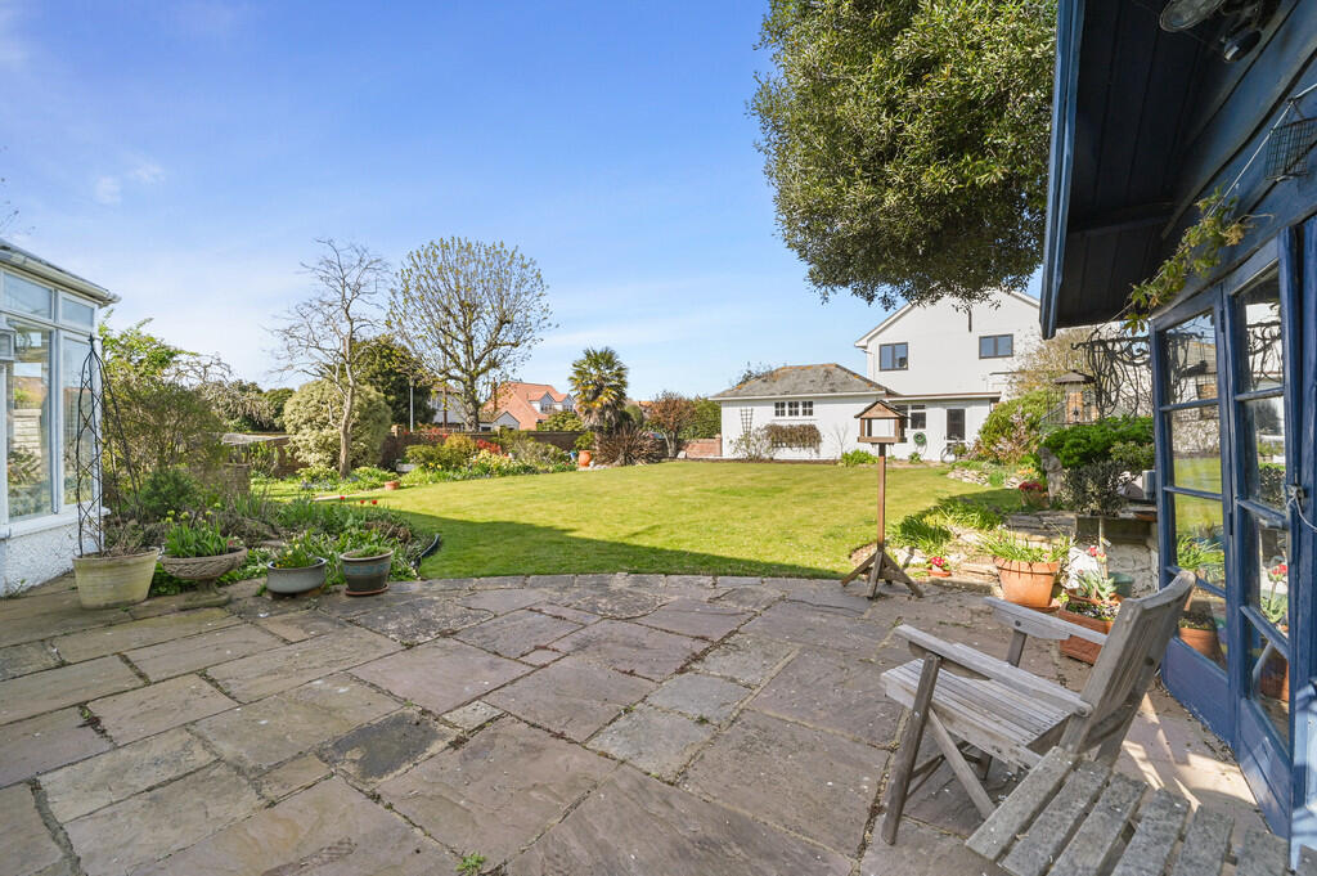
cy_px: 438
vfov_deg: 81.1
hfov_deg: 104.3
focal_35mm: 14
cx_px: 658
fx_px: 512
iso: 400
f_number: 8
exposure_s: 1/100
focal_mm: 14
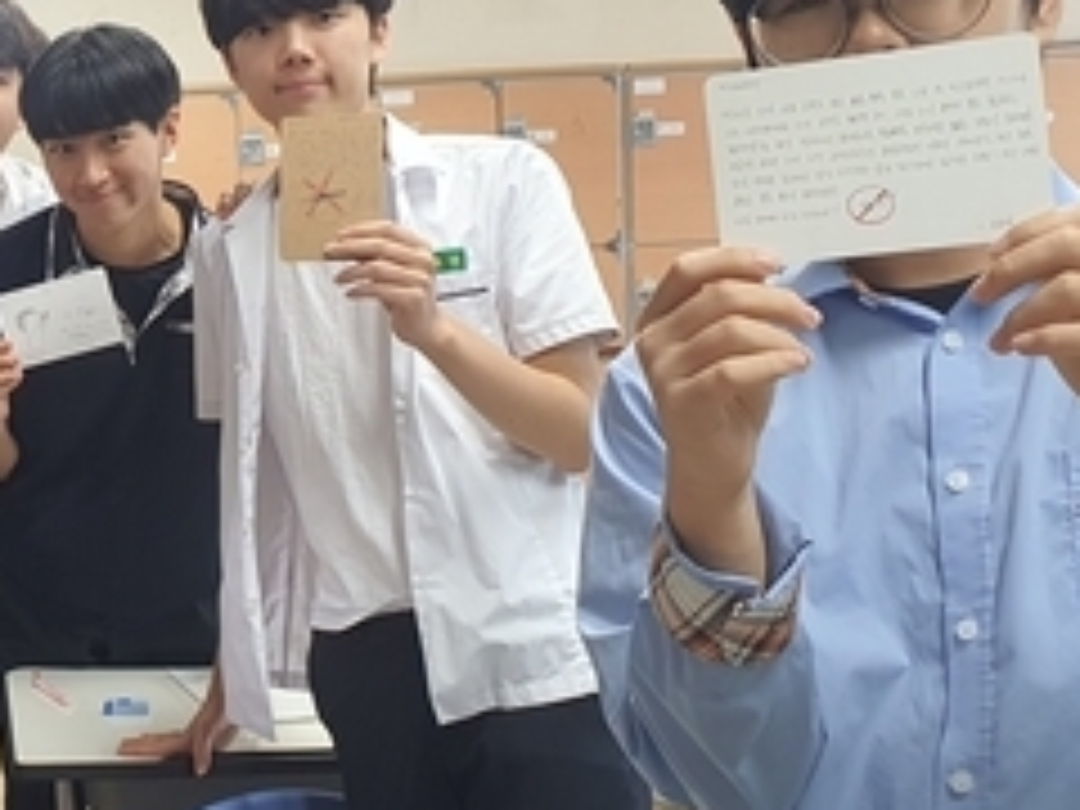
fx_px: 2028
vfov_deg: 22.6
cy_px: 333
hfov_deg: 27.3
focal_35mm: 65
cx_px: -112
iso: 160
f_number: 2.4
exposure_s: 1/60
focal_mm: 4.3
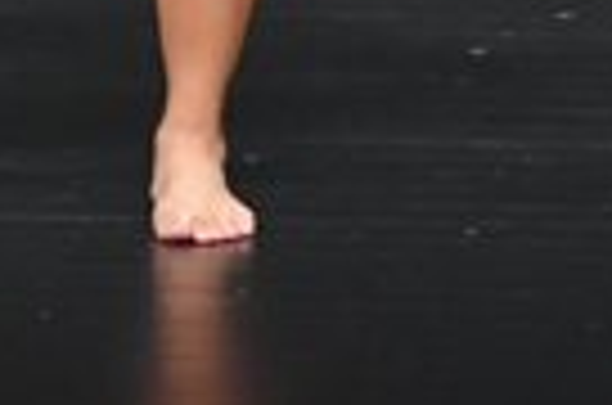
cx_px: -821
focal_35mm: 1541
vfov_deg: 0.9
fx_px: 26136
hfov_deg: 1.3
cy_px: -495
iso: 4000
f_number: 5.6
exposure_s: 1/400
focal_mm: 180
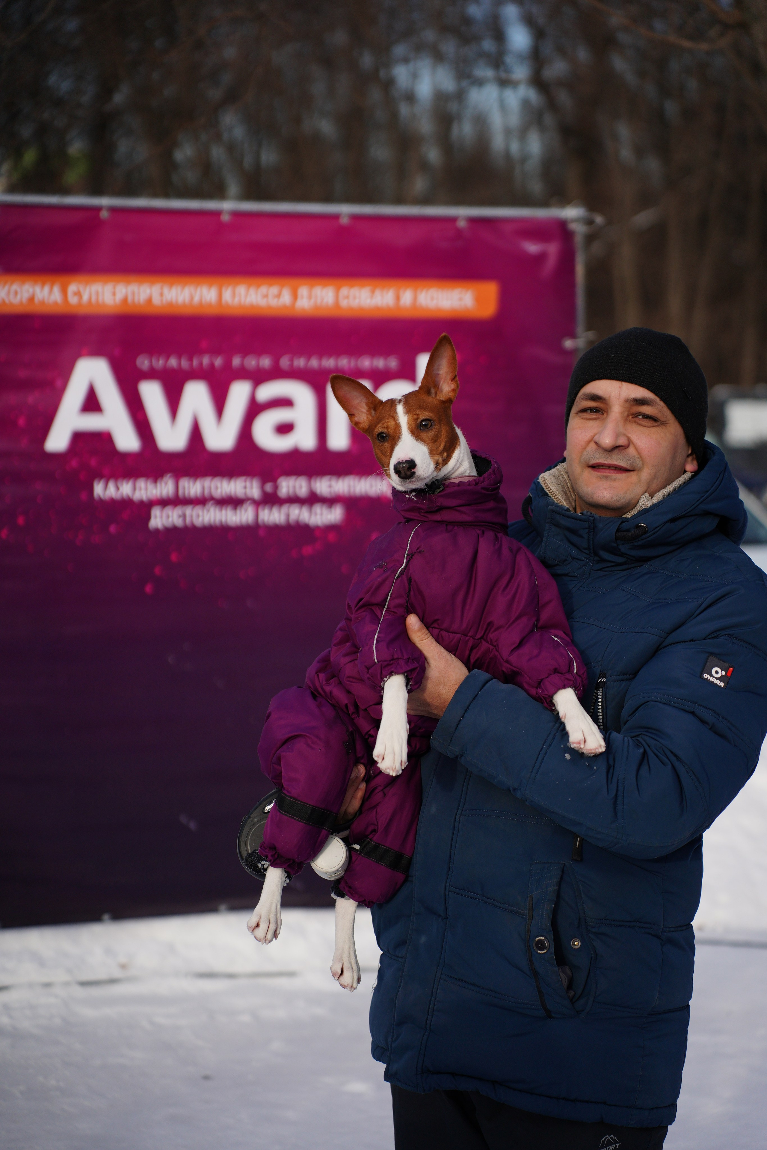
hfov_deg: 18.2
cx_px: 384
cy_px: 575
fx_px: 2397
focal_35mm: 75
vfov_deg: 27.0
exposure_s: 1/3200
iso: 320
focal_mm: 75
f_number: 2.8
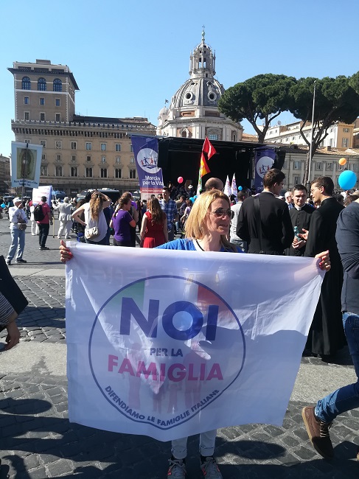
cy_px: 240
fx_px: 360
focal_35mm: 26
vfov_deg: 67.3
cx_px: 180
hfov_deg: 53.0
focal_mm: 3.83
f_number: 2.2
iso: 50
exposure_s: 1/629
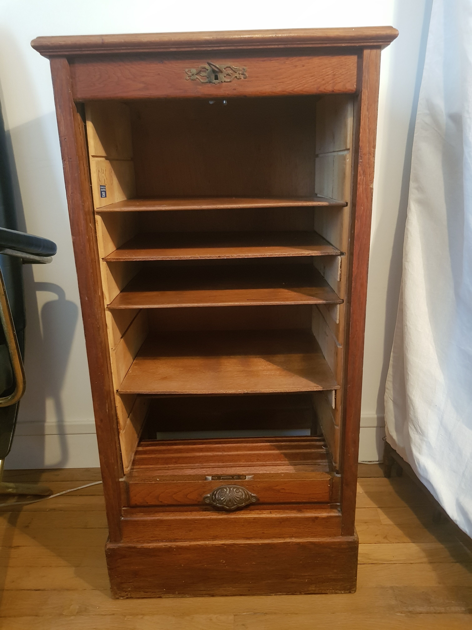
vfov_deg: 67.3
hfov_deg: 53.1
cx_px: 236
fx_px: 473
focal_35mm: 26
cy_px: 315
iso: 250
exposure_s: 1/14
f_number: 1.7
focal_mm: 4.2
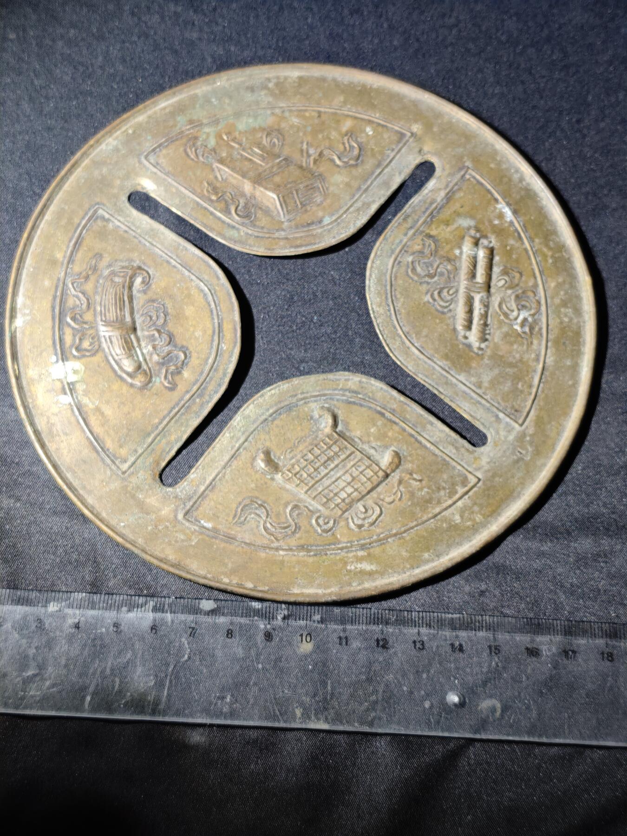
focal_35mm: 50
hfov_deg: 29.1
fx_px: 1208
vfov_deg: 38.2
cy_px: 418
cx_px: 314
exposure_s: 1/89.9
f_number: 1.63
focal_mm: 5.85
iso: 320
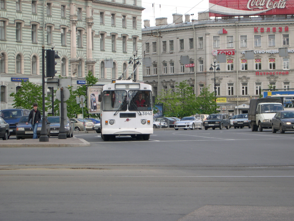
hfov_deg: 17.3
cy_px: 110
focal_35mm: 114
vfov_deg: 13.0
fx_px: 968
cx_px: 147
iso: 100
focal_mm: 24
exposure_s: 1/208
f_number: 4.9
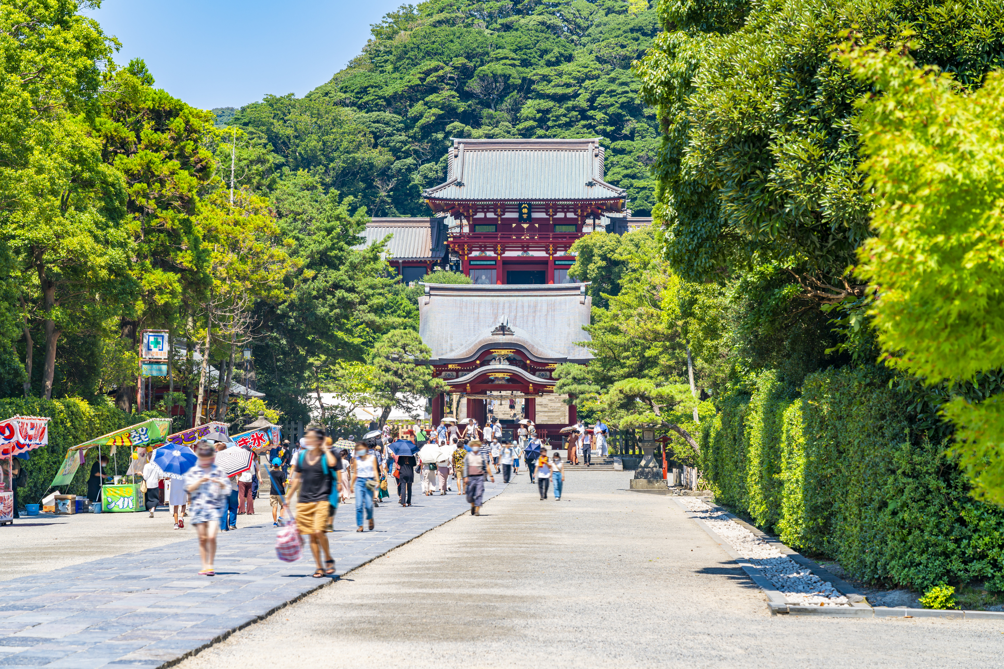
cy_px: 334
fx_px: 2929
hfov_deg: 19.5
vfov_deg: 13.0
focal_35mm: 105
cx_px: 502
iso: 100
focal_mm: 105
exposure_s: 1/200
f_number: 8
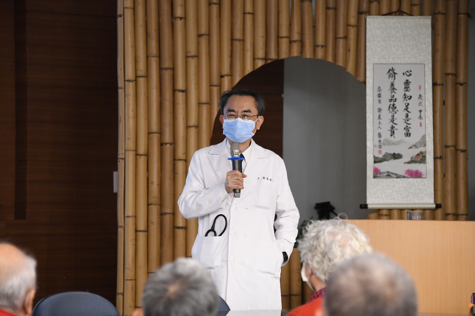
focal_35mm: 170
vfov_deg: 8.1
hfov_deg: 12.1
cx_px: 238
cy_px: 158
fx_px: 2242
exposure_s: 1/40
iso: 6400
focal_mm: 170
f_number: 5.6
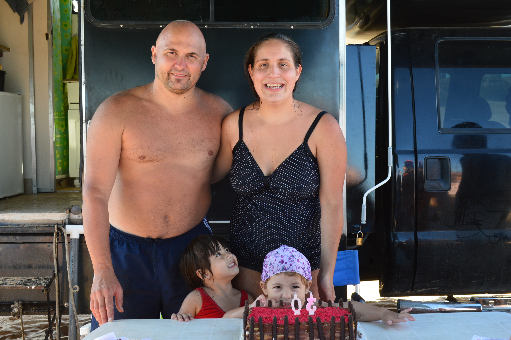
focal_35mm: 45
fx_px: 638
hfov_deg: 43.6
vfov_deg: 29.8
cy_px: 170
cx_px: 256
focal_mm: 30
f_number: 8
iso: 400
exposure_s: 1/80
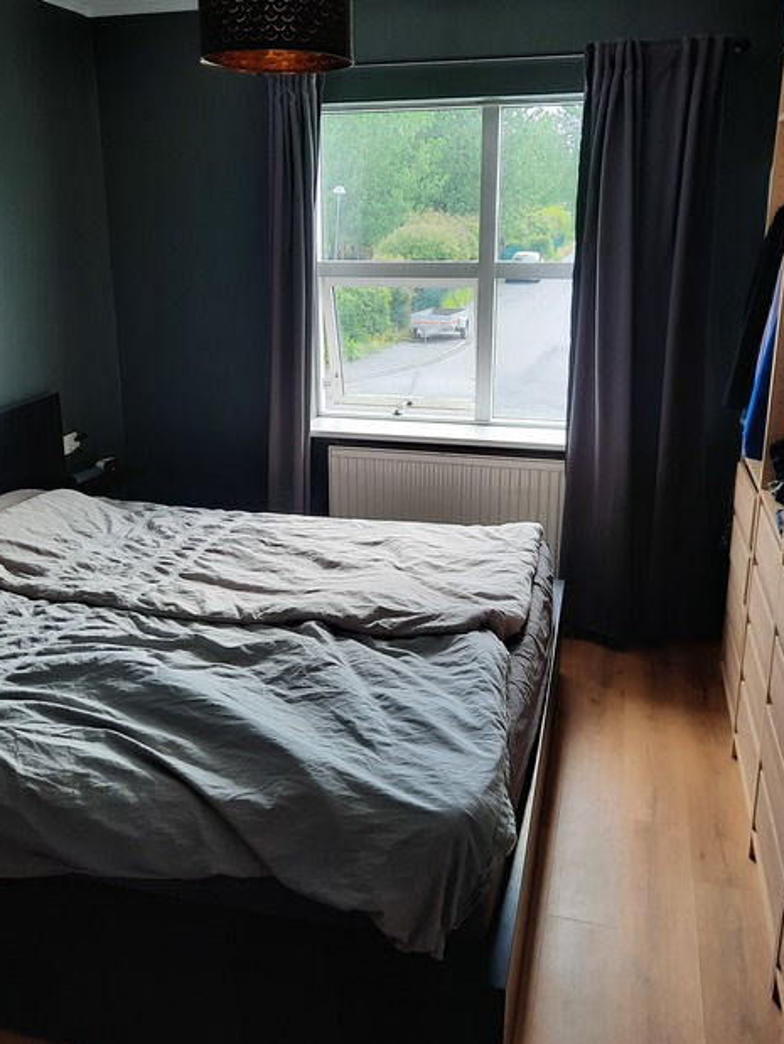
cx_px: 371
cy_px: 459
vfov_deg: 58.2
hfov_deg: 45.5
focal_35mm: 31
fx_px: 935
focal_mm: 4.6
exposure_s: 1/50
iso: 80
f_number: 2
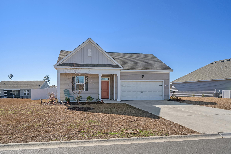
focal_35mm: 28
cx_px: 116
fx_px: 180
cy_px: 77
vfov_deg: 46.4
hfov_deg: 65.5
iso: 320
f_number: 8
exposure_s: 1/1000
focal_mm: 28
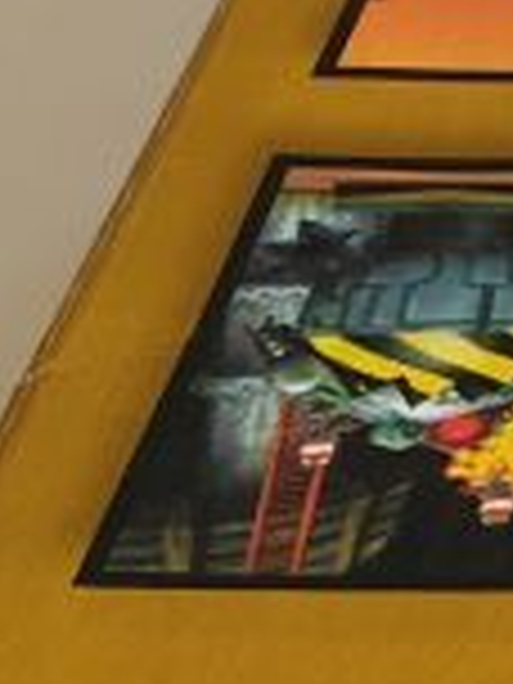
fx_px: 3379
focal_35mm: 171
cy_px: 1215
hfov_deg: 6.9
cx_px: 1953
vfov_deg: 10.8
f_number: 2.4
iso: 160
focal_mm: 4.3
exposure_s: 1/50
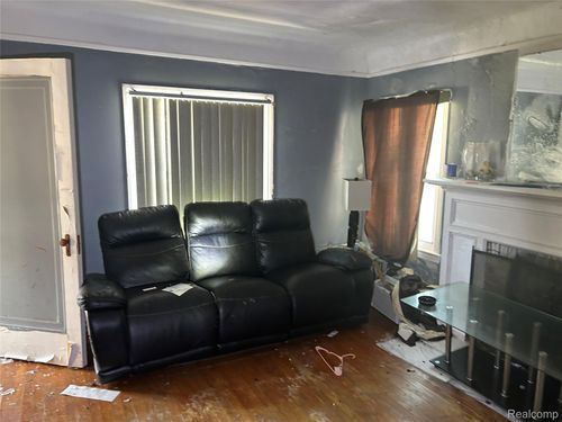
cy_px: 211
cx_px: 281
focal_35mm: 26
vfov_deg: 53.1
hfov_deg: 67.3
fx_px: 422
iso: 160
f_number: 1.5
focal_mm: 5.7
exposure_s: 1/60
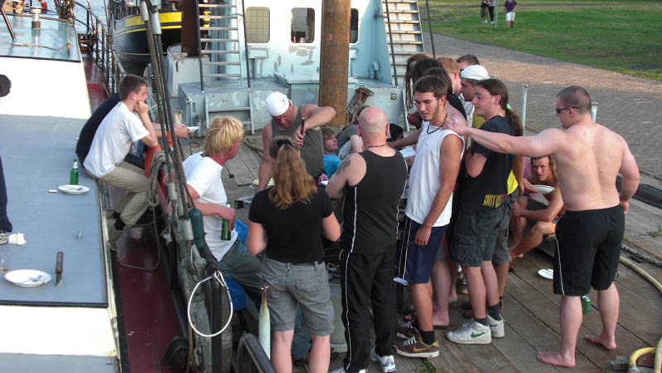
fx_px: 825
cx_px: 331
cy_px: 171
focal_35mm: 47
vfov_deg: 25.5
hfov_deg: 43.7
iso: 50
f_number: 3.1
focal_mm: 7.6
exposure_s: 1/125
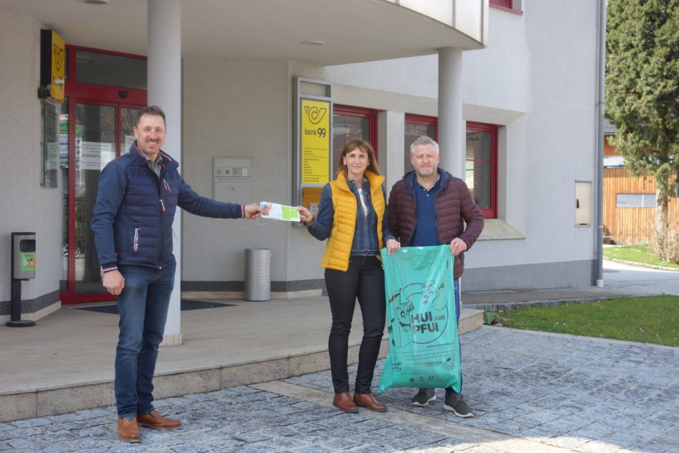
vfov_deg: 25.1
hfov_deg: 36.9
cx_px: 340
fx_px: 1019
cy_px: 226
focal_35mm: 54
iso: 125
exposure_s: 1/250
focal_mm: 20.19
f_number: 4
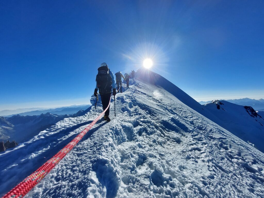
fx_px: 99
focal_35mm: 13
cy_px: 99
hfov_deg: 106.2
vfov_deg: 89.9
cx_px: 132
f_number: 2.2
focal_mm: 1.74
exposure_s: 1/3746
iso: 50
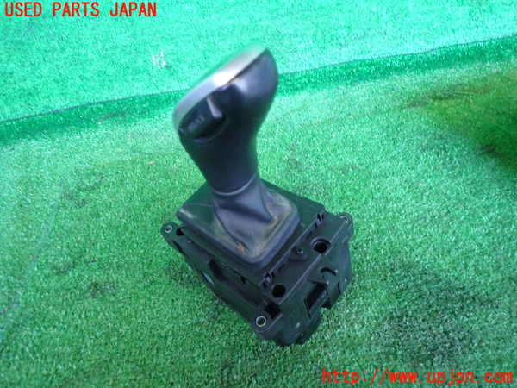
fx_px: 373
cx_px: 258
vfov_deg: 54.9
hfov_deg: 69.4
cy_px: 194
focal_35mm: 25
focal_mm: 4.5
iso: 640
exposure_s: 1/30
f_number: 2
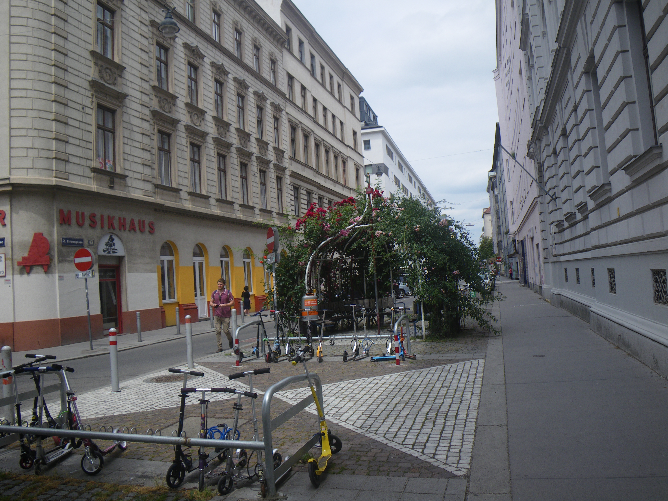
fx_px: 540
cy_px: 250
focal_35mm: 28
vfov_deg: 49.7
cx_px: 334
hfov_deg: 63.4
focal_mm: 5
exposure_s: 1/400
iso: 50
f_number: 4.2
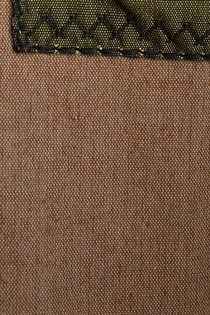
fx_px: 859
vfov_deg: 19.3
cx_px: 202
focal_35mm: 98
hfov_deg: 13.8
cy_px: -85
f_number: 6.3
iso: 2000
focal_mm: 22.5
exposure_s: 1/100
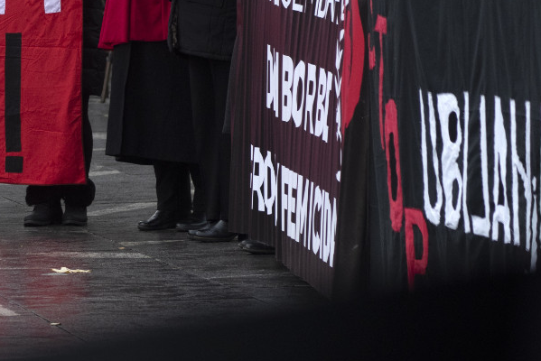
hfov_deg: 5.7
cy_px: 269
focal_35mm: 359
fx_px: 5397
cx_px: -120
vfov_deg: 3.8
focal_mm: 112
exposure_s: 1/500
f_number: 4.5
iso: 400
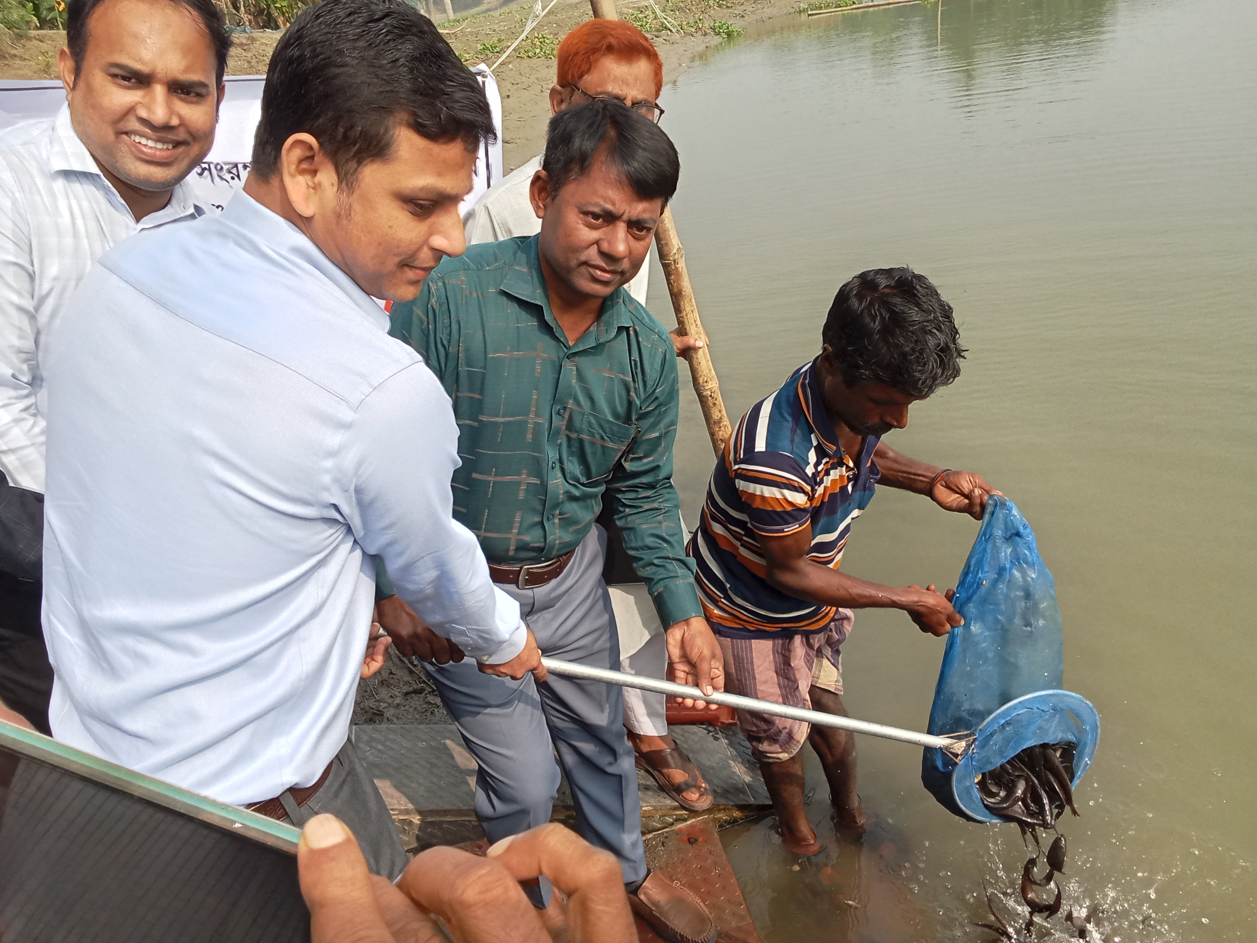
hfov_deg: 65.3
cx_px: 628
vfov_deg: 51.4
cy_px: 472
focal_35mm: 27
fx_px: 980
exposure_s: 1/1160
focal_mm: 2.79
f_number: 2
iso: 100
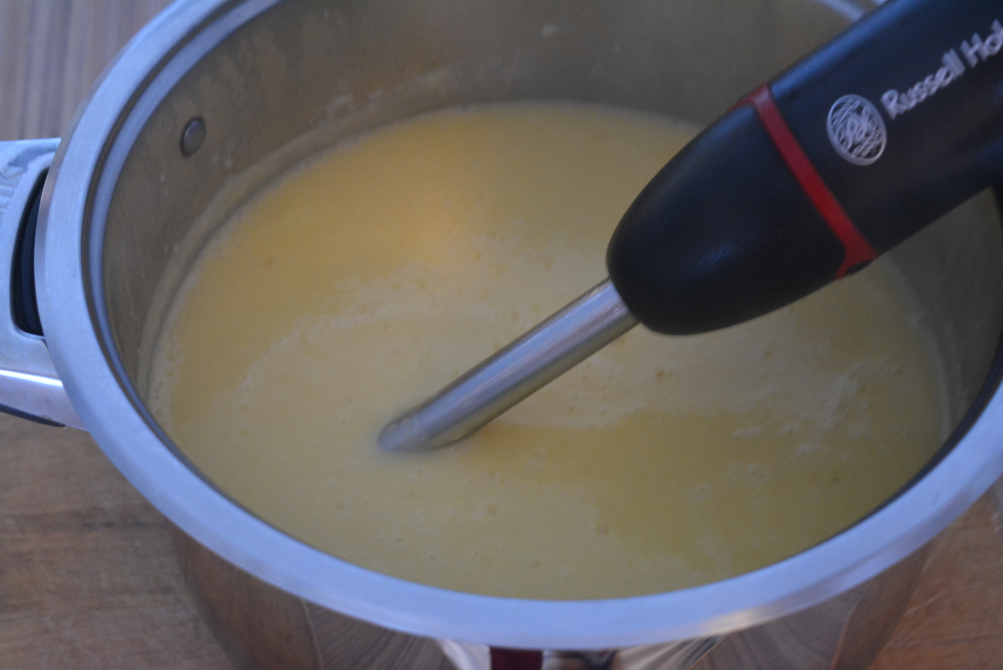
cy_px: 335
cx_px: 502
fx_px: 1882
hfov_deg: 29.8
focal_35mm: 68
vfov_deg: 20.2
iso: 2500
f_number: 5
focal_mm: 45
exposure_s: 1/6
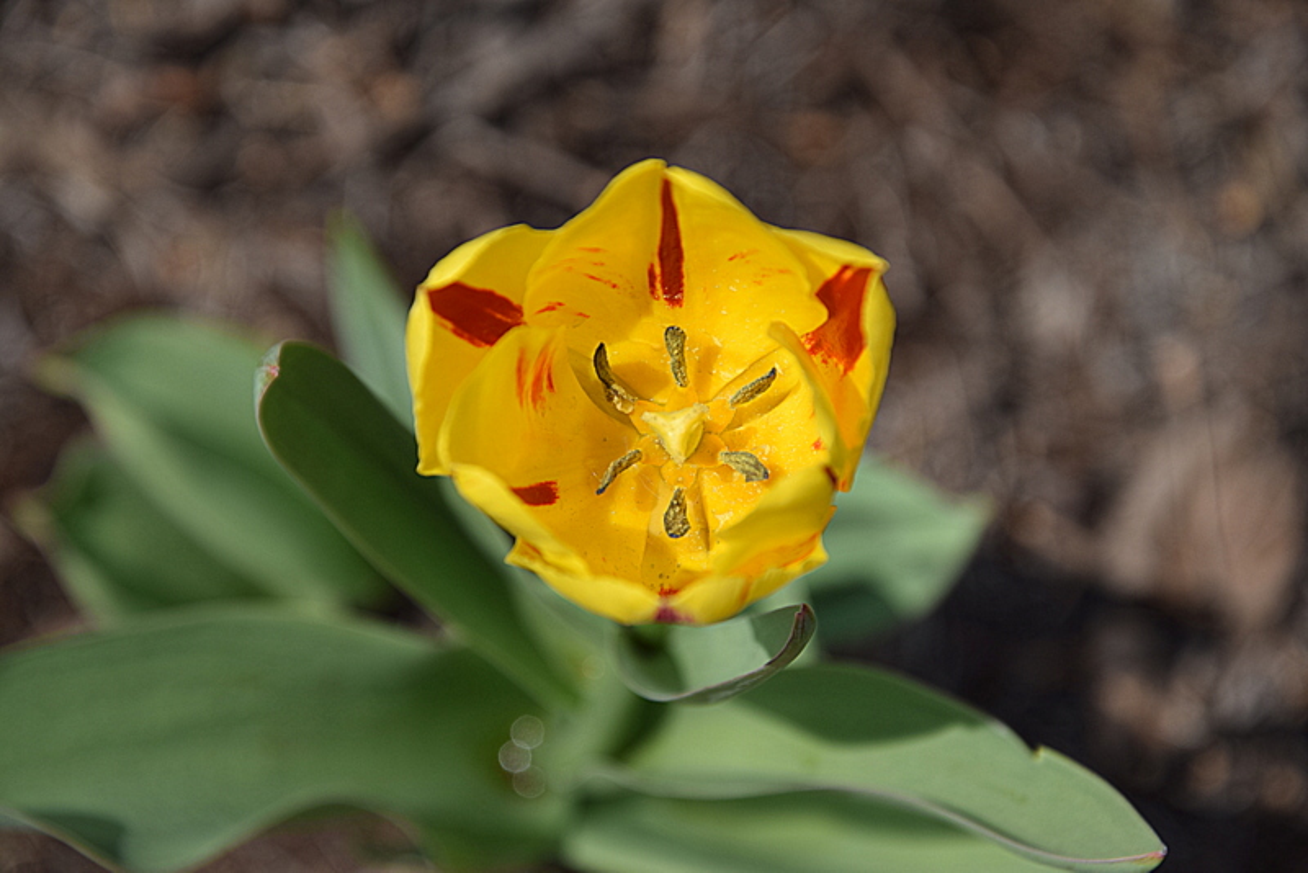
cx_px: 654
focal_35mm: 158
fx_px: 5724
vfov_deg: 8.7
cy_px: 436
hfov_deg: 13.0
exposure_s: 1/1000
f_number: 8
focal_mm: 105
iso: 200
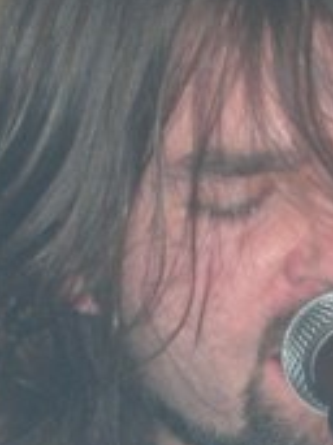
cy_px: 651
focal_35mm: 424
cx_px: 341
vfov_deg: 4.6
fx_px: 5445
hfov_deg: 3.5
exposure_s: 1/60.1
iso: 123
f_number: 4.9
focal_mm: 23.4
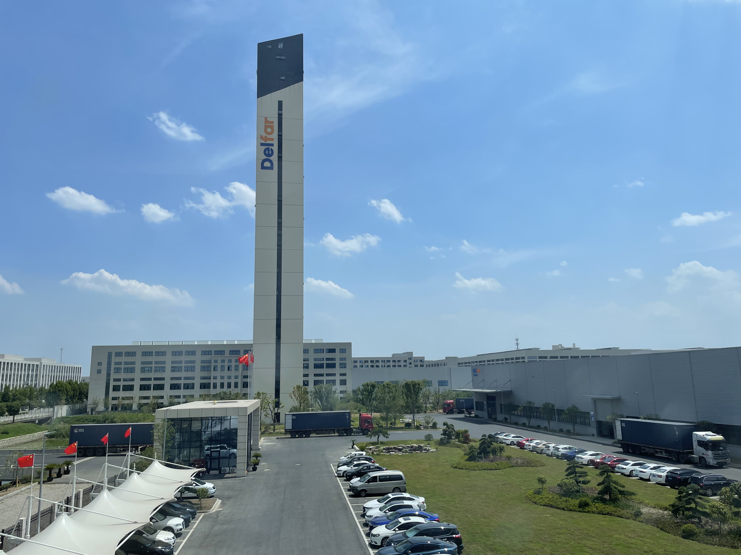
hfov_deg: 67.3
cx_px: 370
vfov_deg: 53.1
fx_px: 557
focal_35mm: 26
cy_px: 278
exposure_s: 1/4000
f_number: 1.6
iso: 32
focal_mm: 4.2
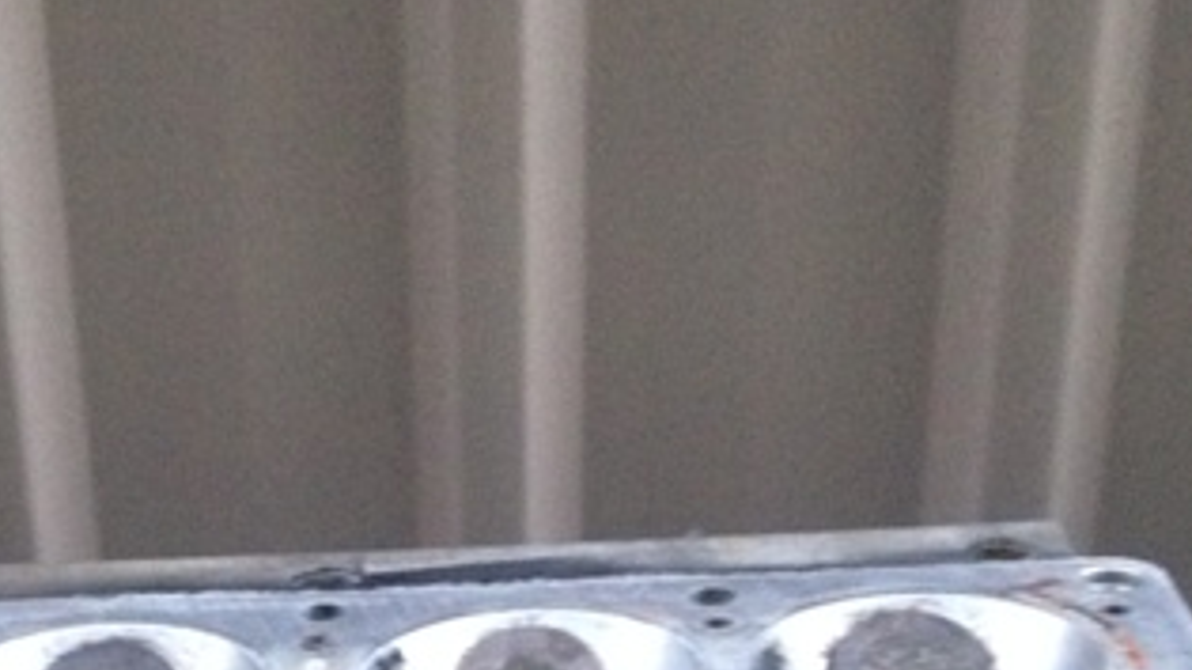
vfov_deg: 12.3
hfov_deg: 22.7
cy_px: 1045
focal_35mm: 93
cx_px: 280
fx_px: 2939
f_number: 2.4
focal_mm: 4.28
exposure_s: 1/15
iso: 400
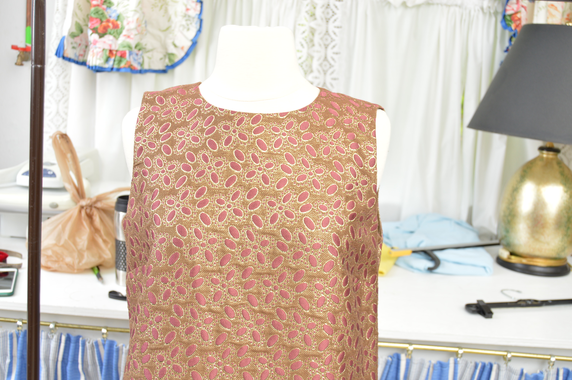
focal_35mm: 42
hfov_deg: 46.4
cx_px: 286
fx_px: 667
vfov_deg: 31.8
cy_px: 190
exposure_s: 1/30
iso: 200
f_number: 5
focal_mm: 28
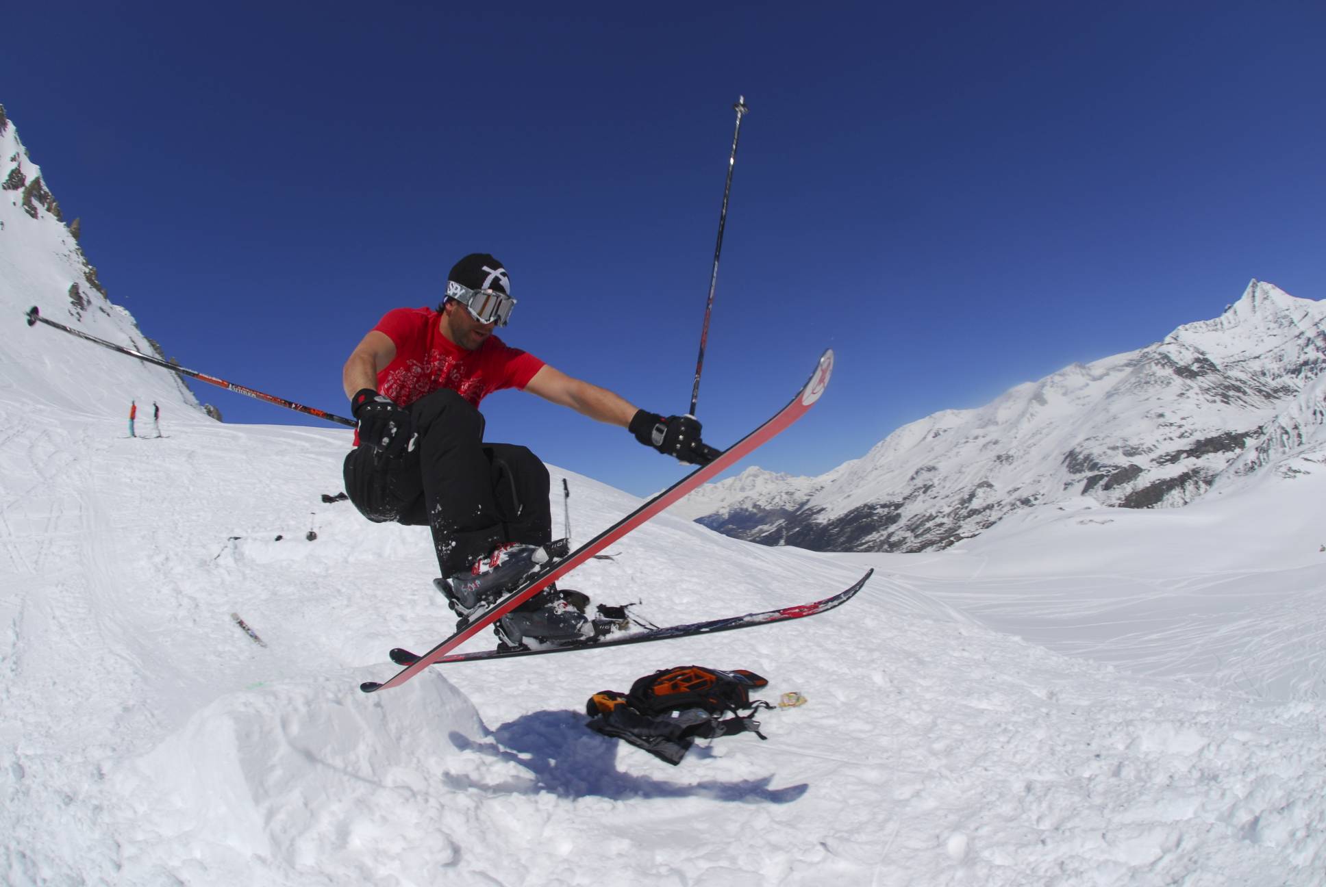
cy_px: 444
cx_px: 663
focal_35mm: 16
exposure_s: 1/500
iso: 100
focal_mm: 10.5
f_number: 11
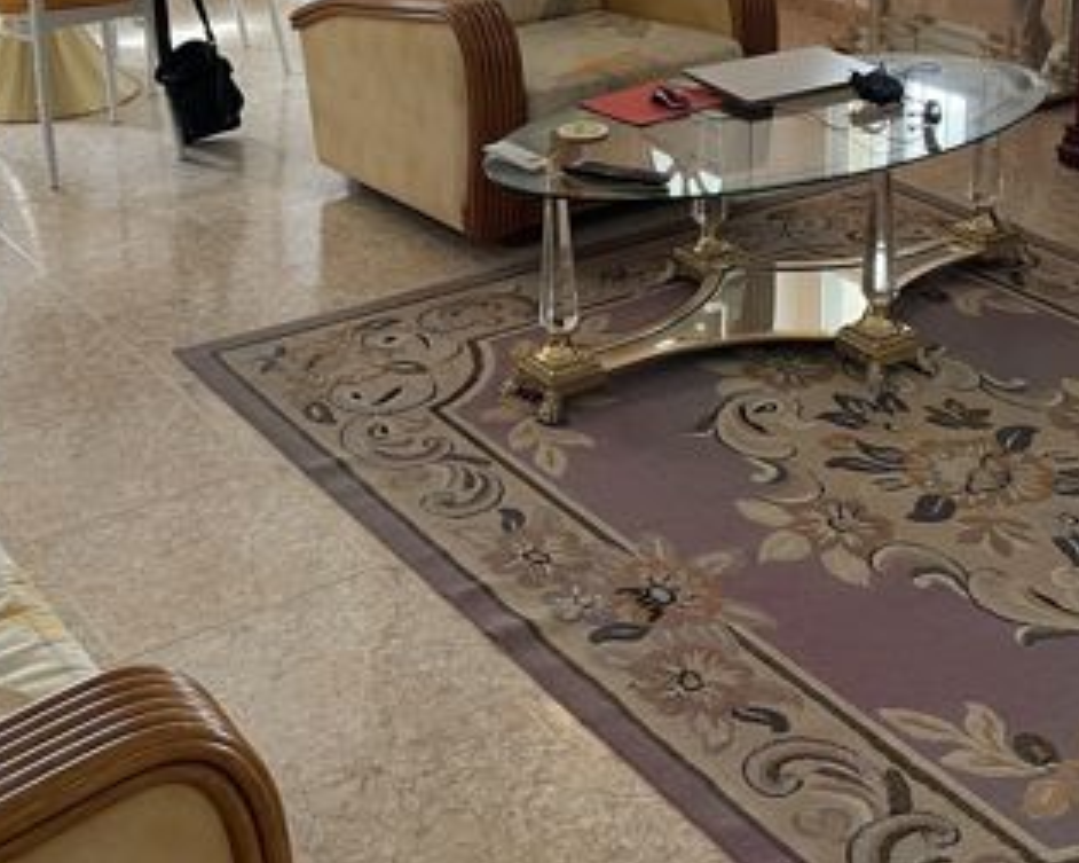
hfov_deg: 33.0
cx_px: 613
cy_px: 72
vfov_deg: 25.7
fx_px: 1820
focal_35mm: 57
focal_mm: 4.2
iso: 160
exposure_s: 1/50
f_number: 1.6
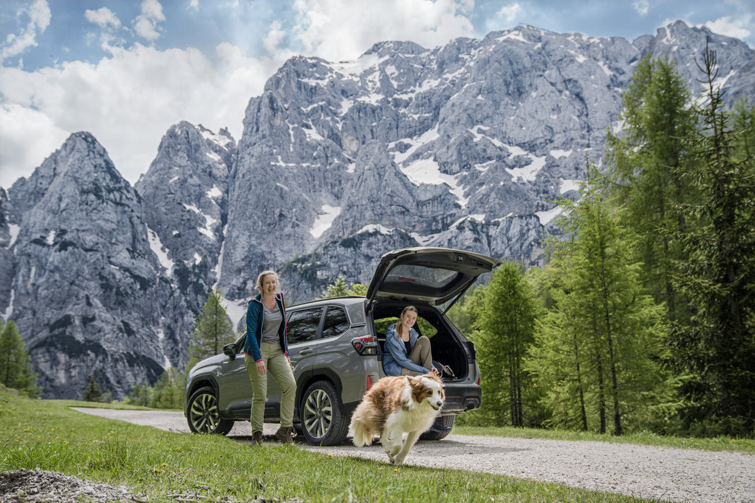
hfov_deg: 51.9
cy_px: 252
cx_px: 378
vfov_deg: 35.9
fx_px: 776
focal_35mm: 37
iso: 125
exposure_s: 1/800
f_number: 4
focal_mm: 37
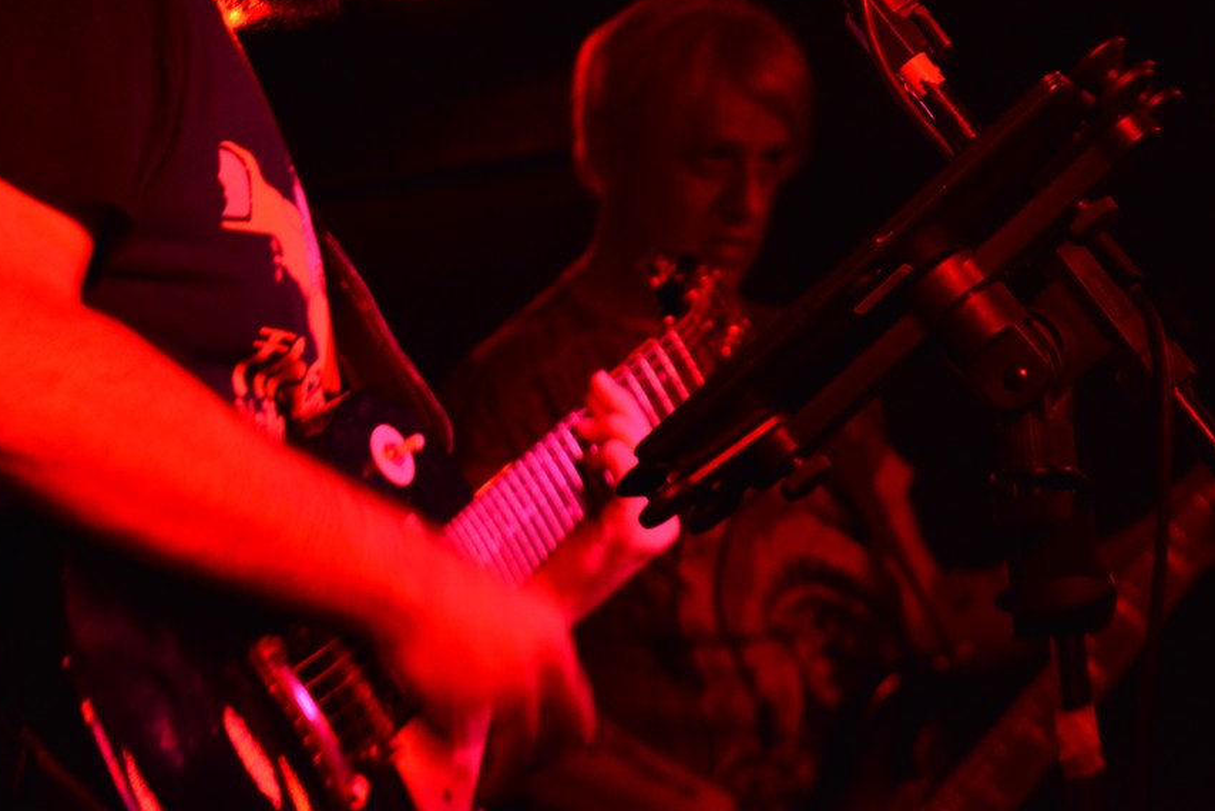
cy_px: 210
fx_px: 3949
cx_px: 731
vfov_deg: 11.7
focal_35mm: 117
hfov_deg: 17.5
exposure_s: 1/20
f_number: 5.6
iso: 1000
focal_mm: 52
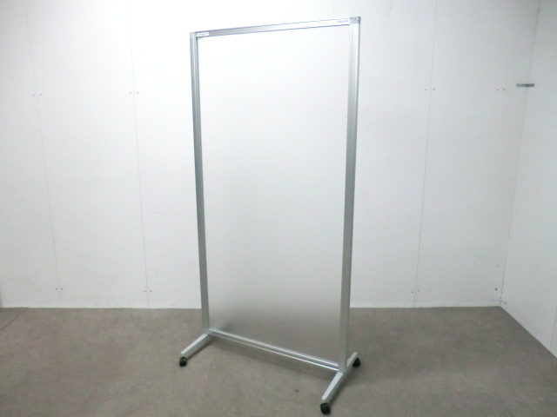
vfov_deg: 51.4
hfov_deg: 65.3
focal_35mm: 27
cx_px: 278
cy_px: 208
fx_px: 434
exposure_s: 1/60
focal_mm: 4.9
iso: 640
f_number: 3.2
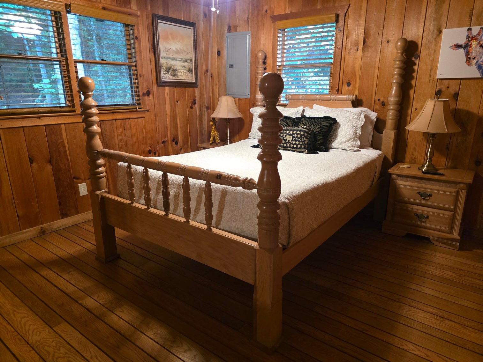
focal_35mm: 23
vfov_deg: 58.9
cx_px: 242
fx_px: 321
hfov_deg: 73.9
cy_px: 181
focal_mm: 6.3
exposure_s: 1/60
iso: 1250
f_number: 1.7
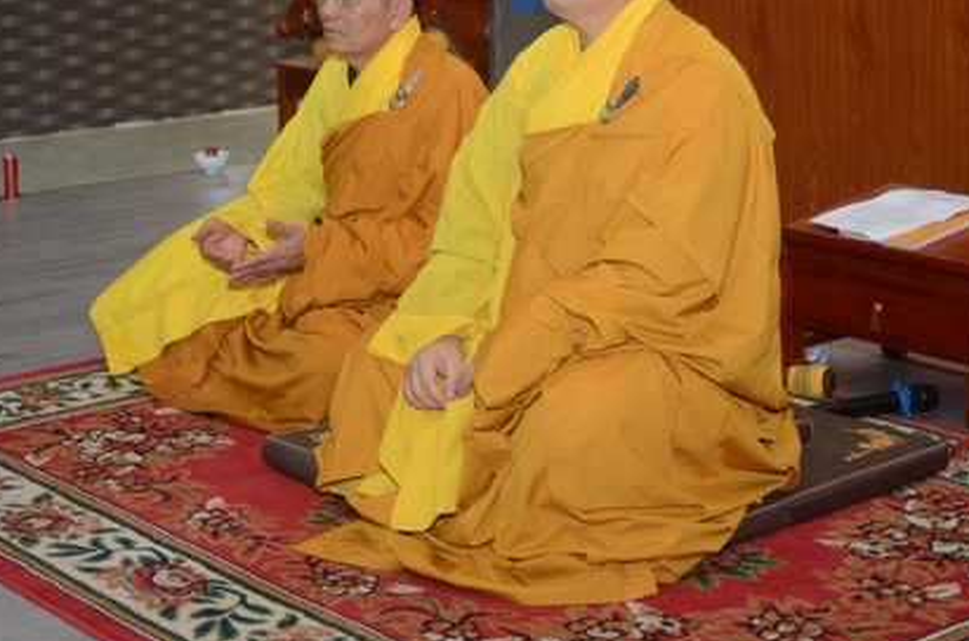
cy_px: 164
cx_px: 448
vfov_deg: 17.8
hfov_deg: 26.7
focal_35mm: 76
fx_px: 2041
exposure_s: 1/200
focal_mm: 32
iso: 800
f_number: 2.8
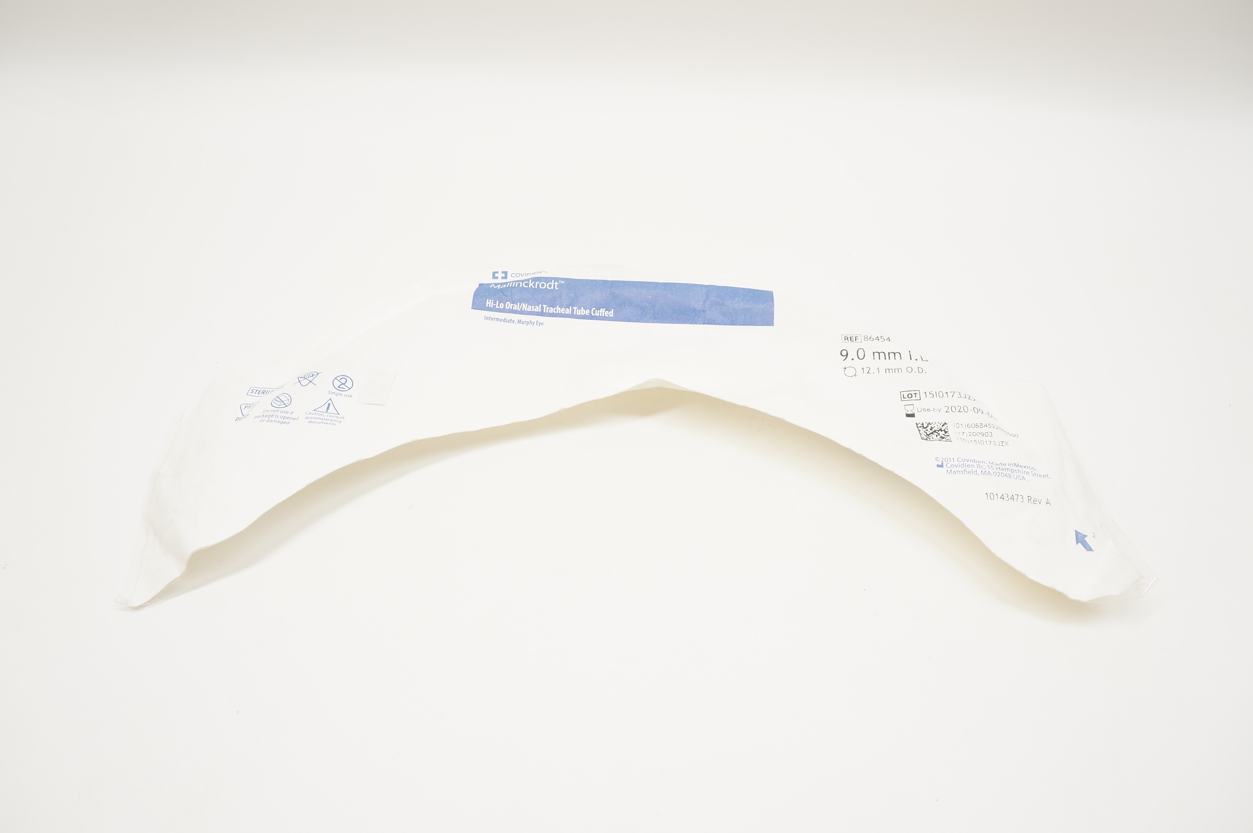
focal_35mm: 27
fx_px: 939
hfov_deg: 67.4
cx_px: 626
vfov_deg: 47.8
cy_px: 416
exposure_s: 1/50
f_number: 6.3
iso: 400
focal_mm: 18
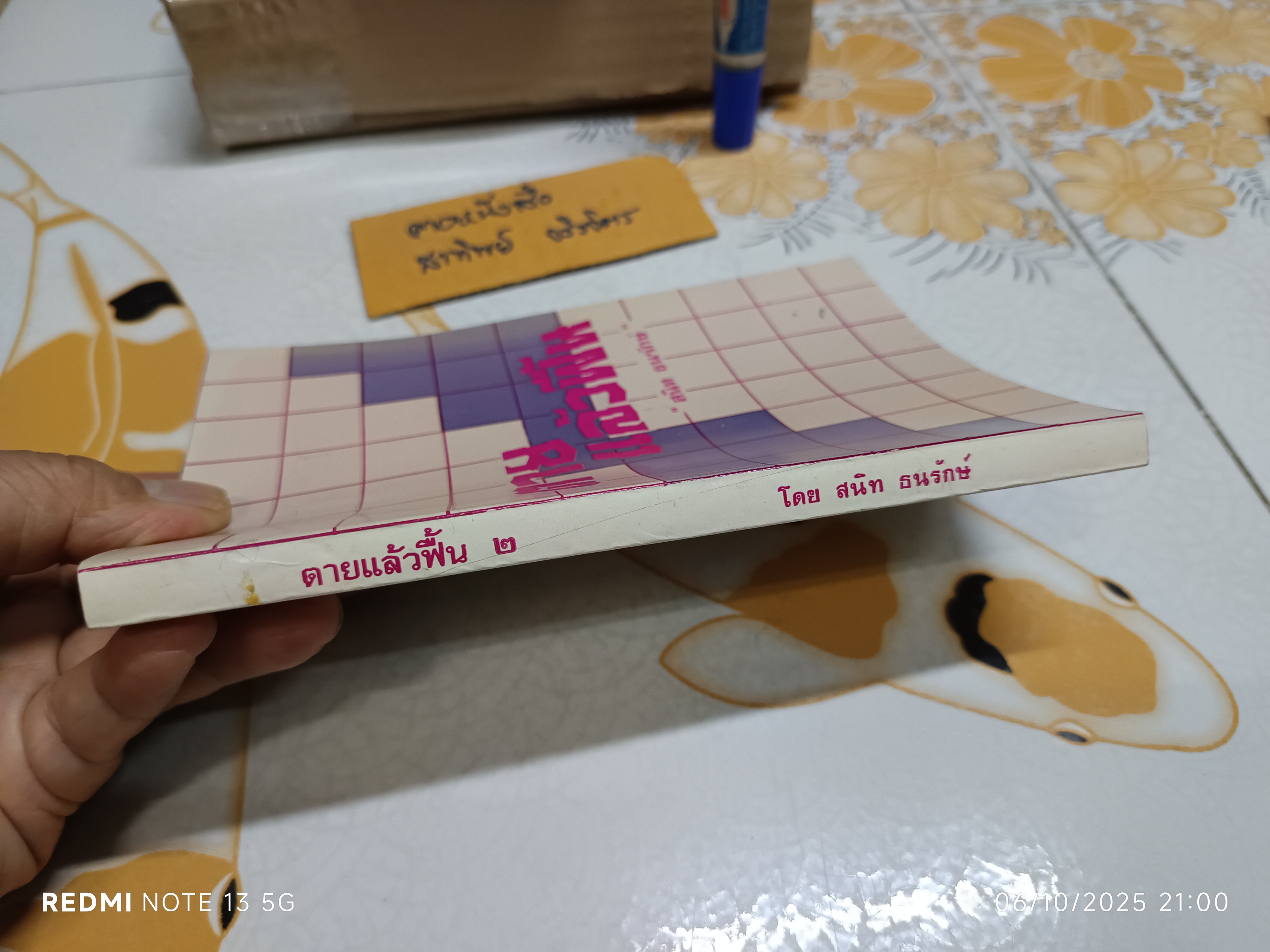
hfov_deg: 71.6
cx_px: 635
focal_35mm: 24
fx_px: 881
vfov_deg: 56.8
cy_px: 476
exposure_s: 1/33.3
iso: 1075
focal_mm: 5.31
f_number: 1.7
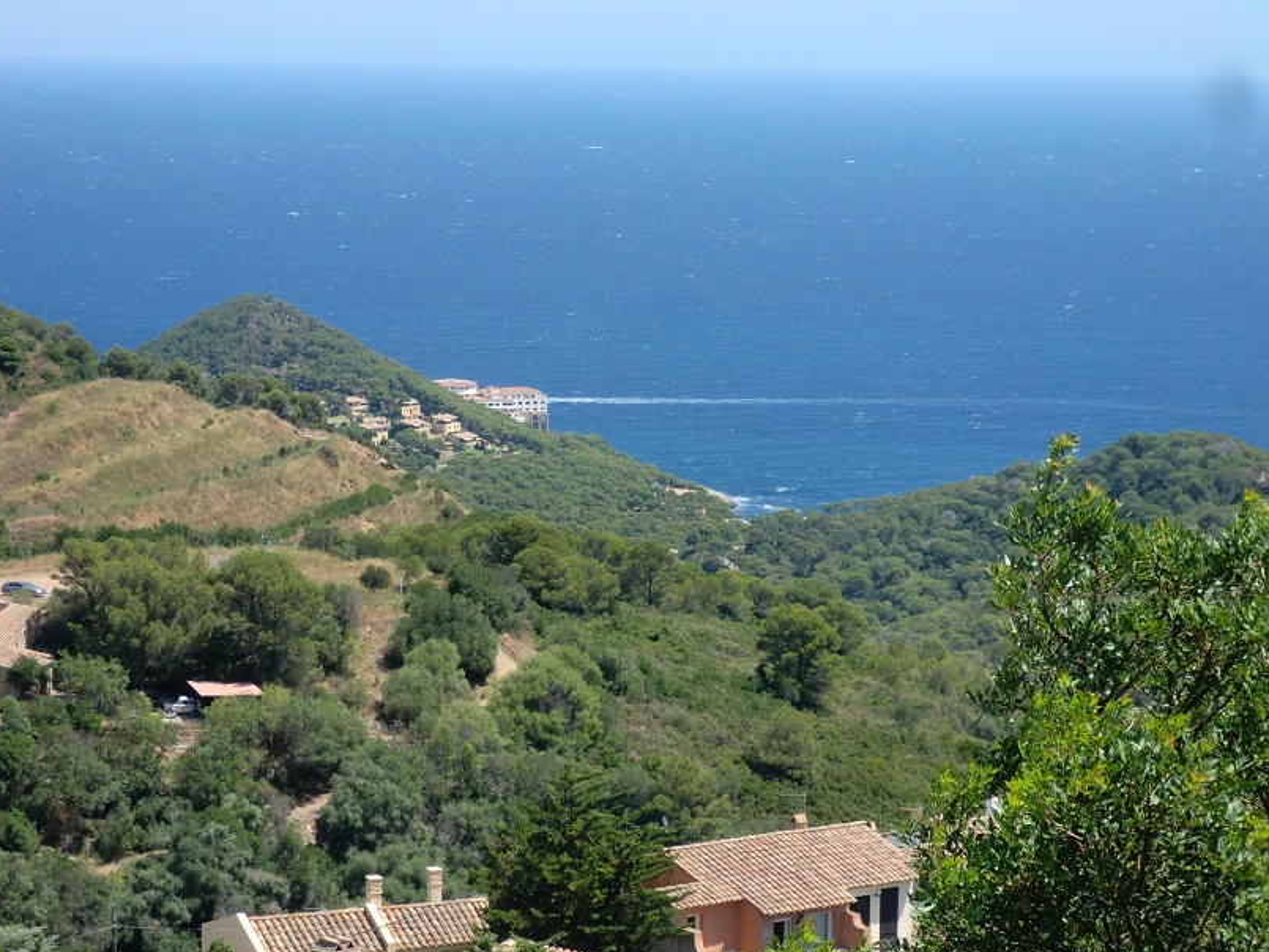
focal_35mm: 107
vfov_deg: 13.8
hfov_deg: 18.4
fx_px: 3923
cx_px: 631
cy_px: 472
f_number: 5.6
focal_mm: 18.9
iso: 64
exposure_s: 1/250
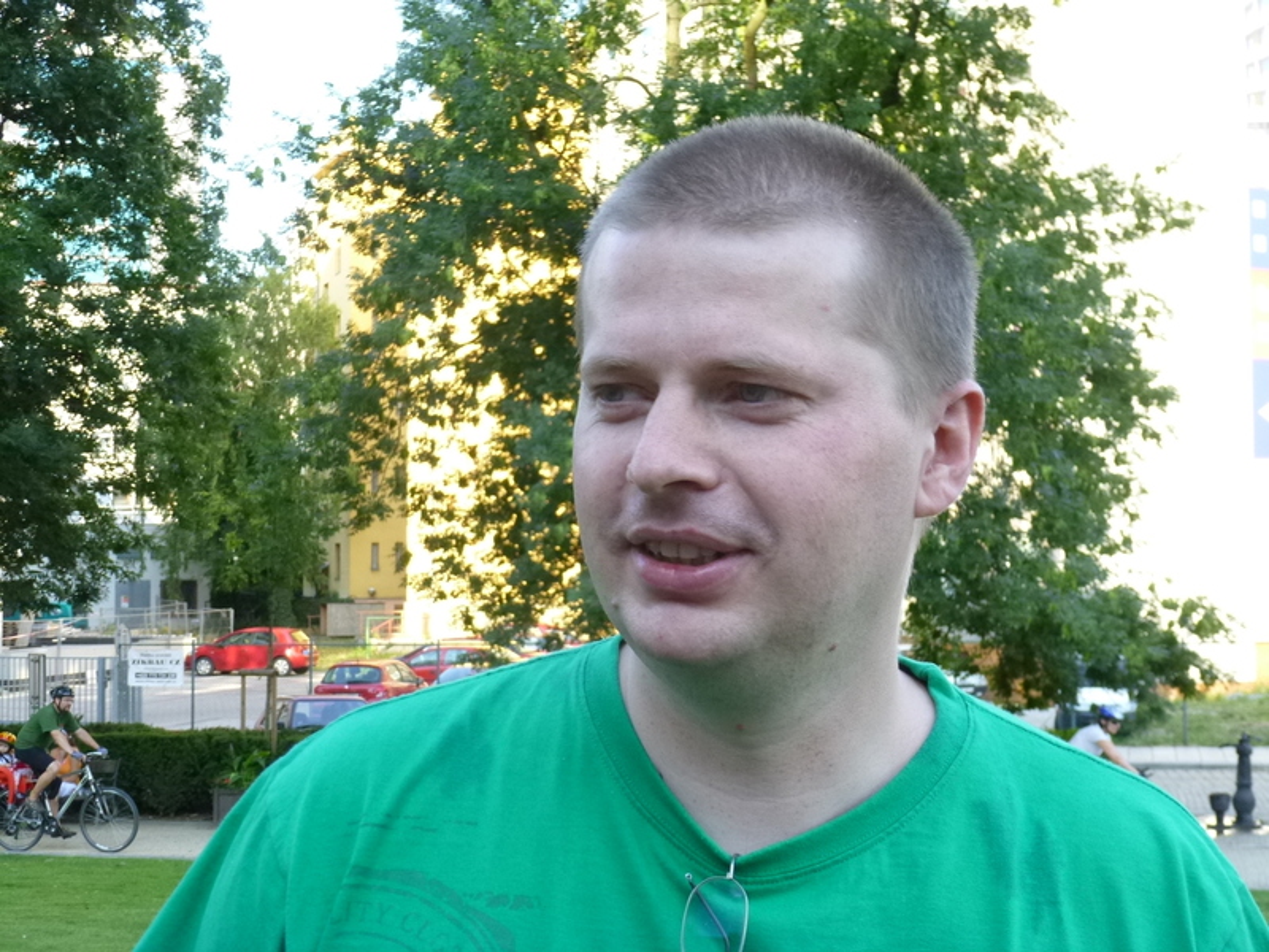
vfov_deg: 28.0
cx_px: 634
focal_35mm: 52
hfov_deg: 36.8
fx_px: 1906
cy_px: 476
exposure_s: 1/125
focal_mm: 9.2
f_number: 4.1
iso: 250
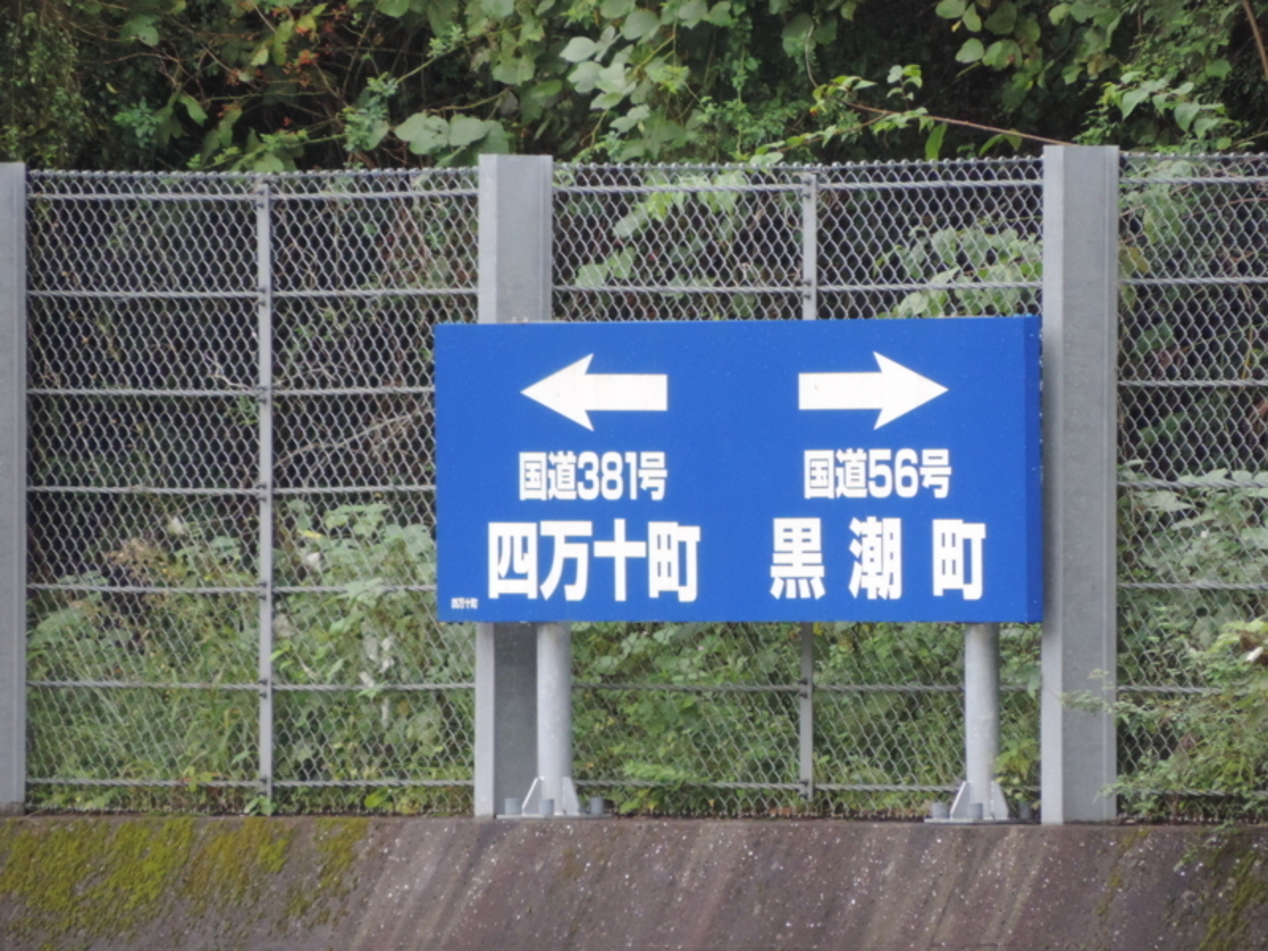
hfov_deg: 2.0
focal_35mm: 1000
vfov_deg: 1.5
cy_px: 476
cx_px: 634
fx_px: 36630
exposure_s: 1/125
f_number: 5.9
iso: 800
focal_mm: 180
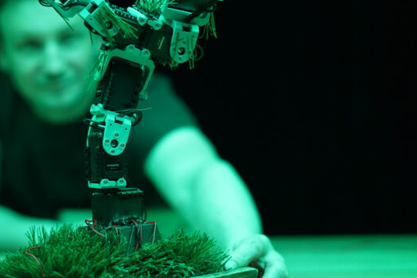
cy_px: 145
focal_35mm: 74
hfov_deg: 27.2
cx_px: 133
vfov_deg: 18.4
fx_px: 857
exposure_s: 1/160
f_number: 2
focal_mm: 50
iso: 4000
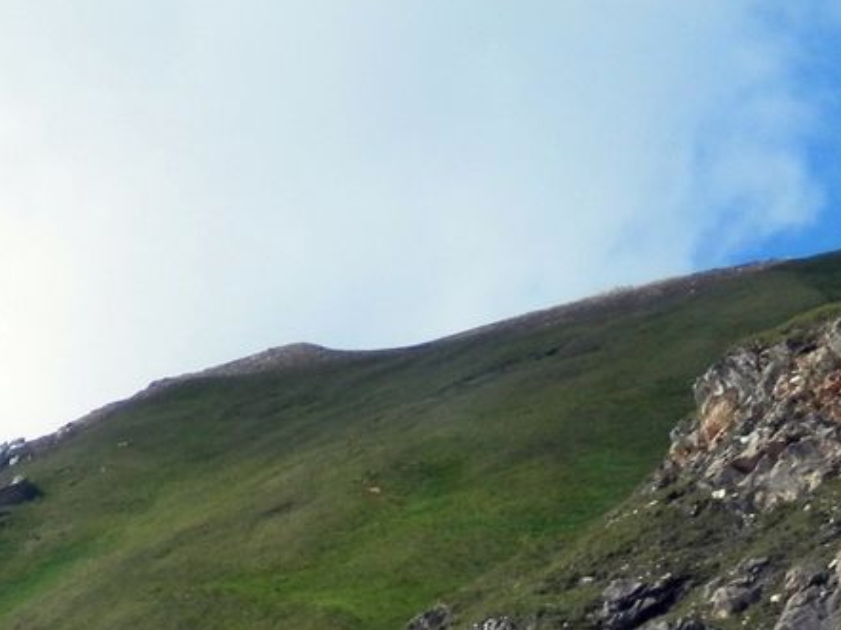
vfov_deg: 8.8
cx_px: 88
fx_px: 3958
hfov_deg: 12.0
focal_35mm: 163
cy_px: 1013
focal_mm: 8
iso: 80
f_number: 3.8
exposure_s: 1/640
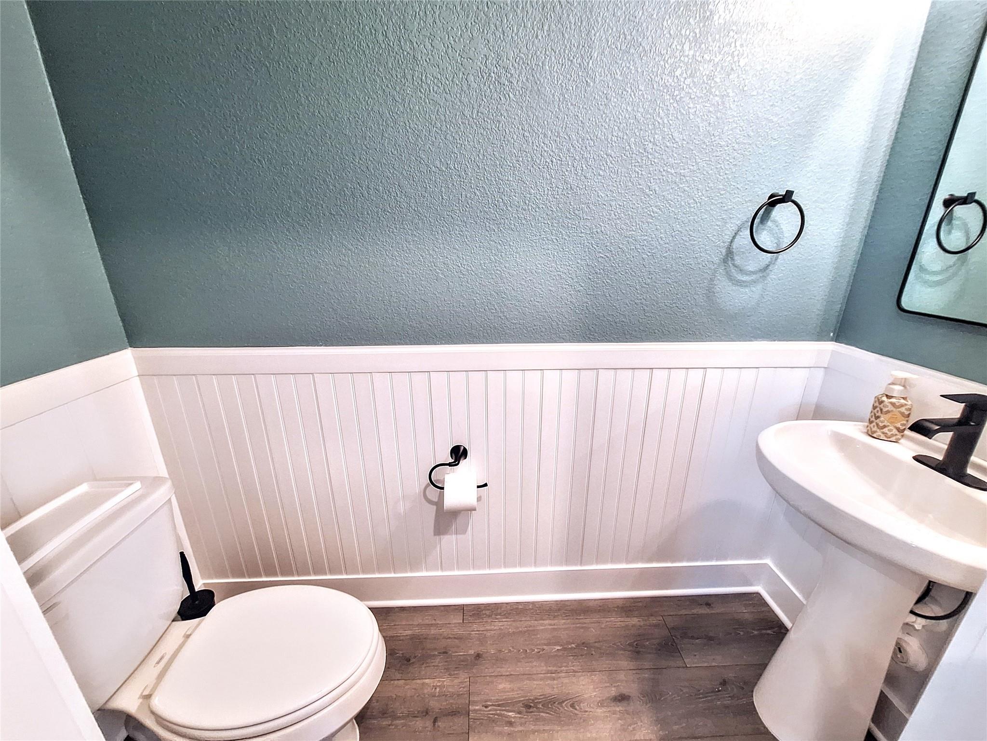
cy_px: 370
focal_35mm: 13
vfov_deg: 89.9
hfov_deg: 106.2
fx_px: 371
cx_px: 494
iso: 200
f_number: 2.2
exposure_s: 1/30
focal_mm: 1.74
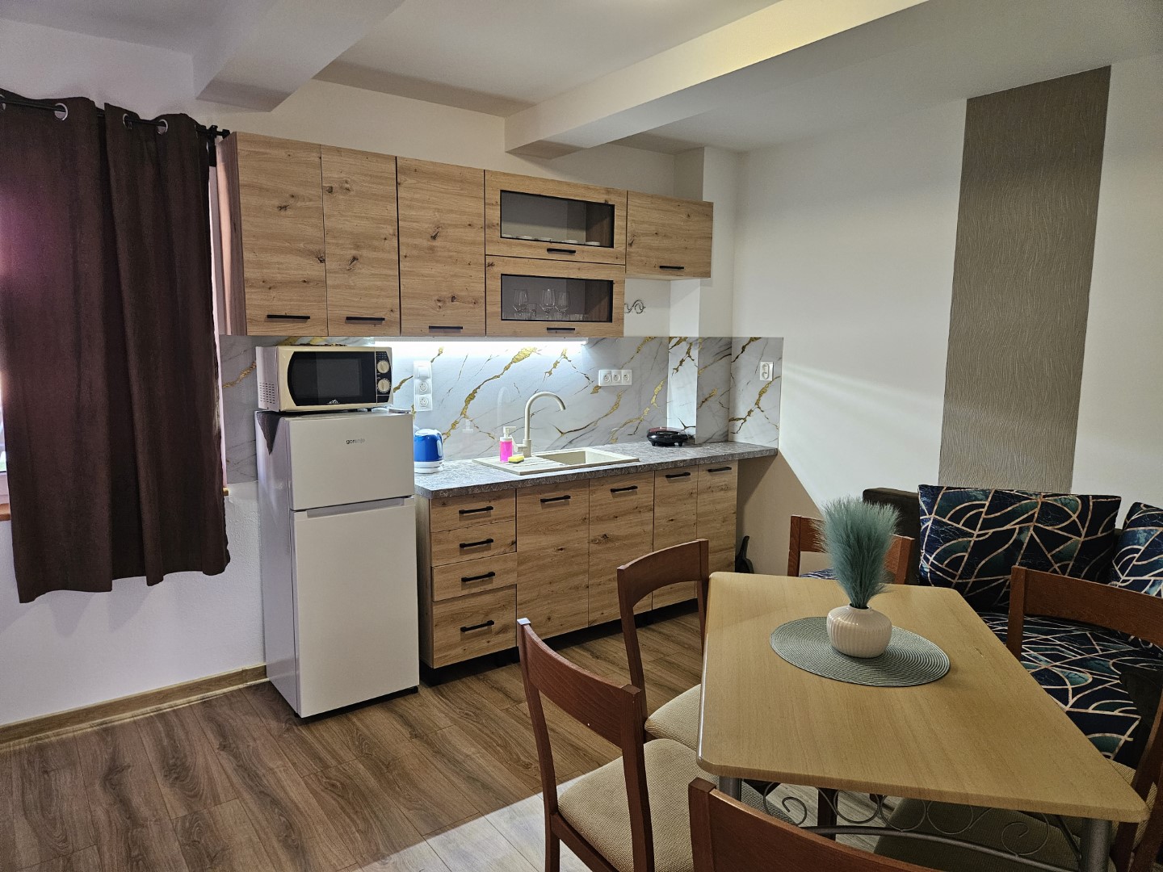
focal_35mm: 23
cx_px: 582
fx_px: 773
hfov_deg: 73.9
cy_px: 436
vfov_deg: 58.9
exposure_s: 1/100
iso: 500
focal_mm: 5.4
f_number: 1.8
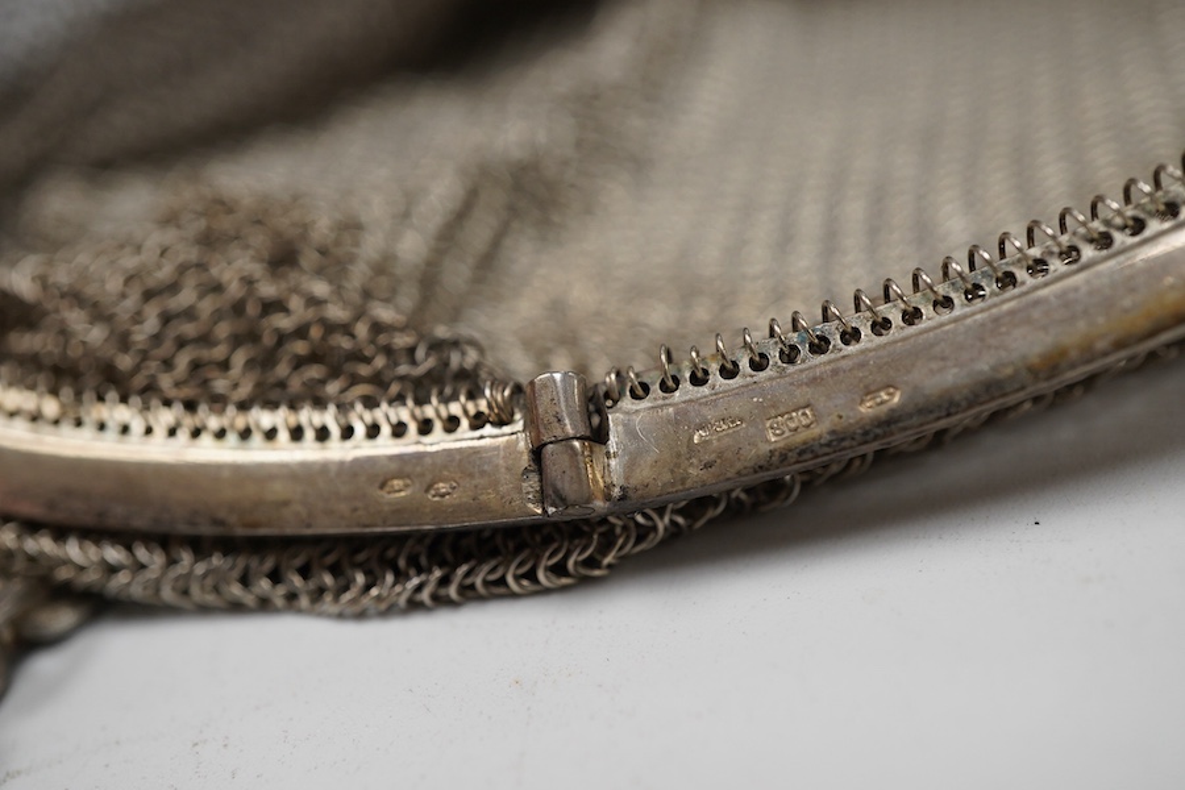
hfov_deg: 43.6
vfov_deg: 29.9
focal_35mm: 45
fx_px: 1481
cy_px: 395
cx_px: 592
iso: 800
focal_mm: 30
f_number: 10
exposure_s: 1/125
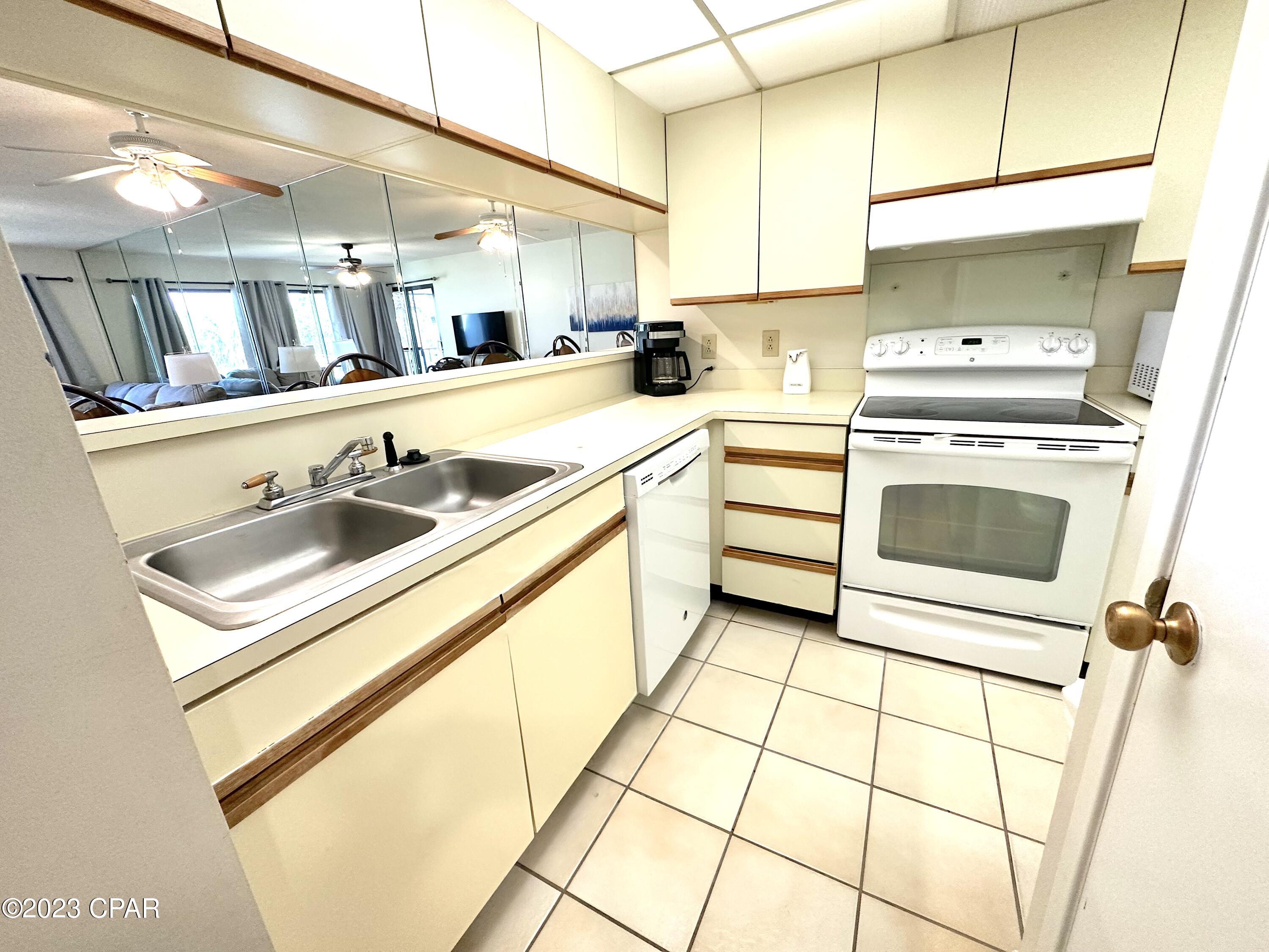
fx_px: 513
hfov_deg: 102.1
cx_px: 634
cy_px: 476
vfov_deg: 85.7
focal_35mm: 14
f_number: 2.2
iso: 250
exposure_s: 1/120
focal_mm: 2.22
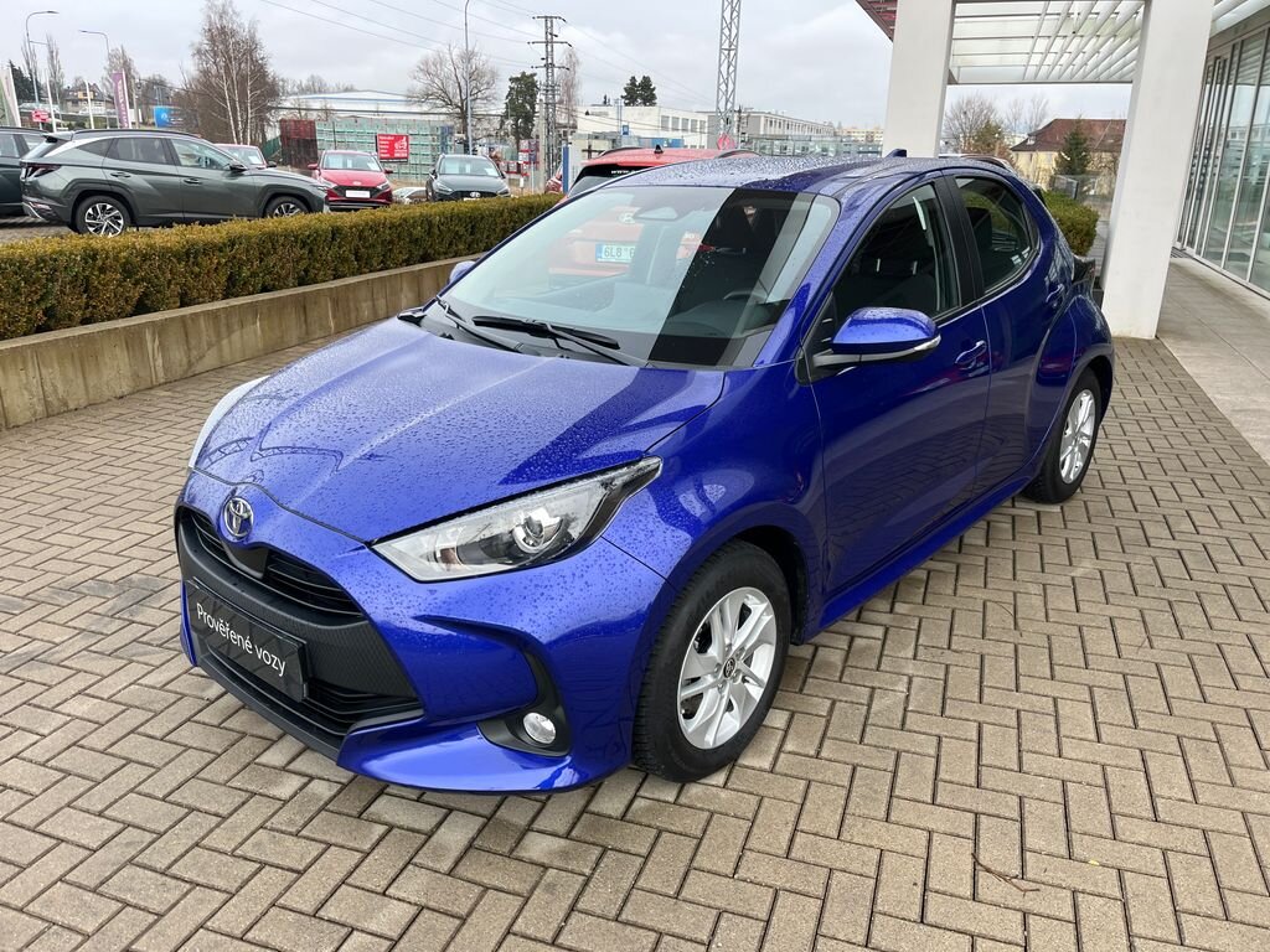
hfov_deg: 67.3
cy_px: 476
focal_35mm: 26
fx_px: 954
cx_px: 635
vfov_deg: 53.1
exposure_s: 1/406
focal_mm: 5.1
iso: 50
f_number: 1.6
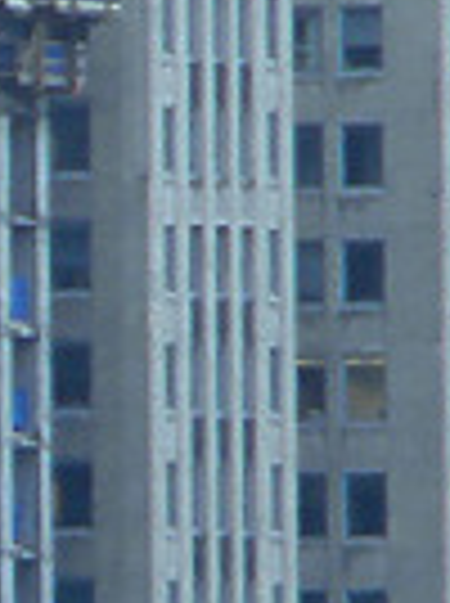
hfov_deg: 0.5
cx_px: -353
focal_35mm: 2904
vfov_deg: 0.7
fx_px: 50496
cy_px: 189
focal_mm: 72
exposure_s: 1/60
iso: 80
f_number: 2.8
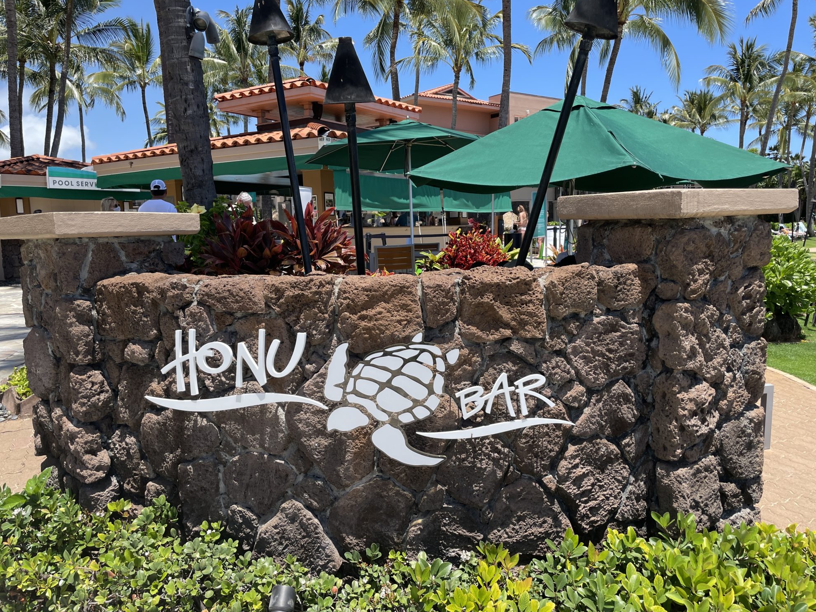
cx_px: 415
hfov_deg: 65.3
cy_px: 313
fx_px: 636
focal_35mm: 27
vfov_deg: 51.4
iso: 32
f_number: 1.6
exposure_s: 1/1916
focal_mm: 4.2
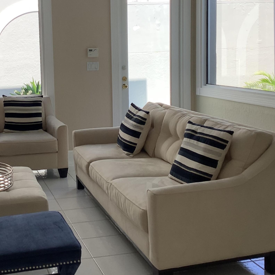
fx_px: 467
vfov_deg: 32.6
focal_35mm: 52
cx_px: 66
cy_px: 96
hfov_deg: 32.1
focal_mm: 3.3
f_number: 2.4
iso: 40
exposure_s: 1/120
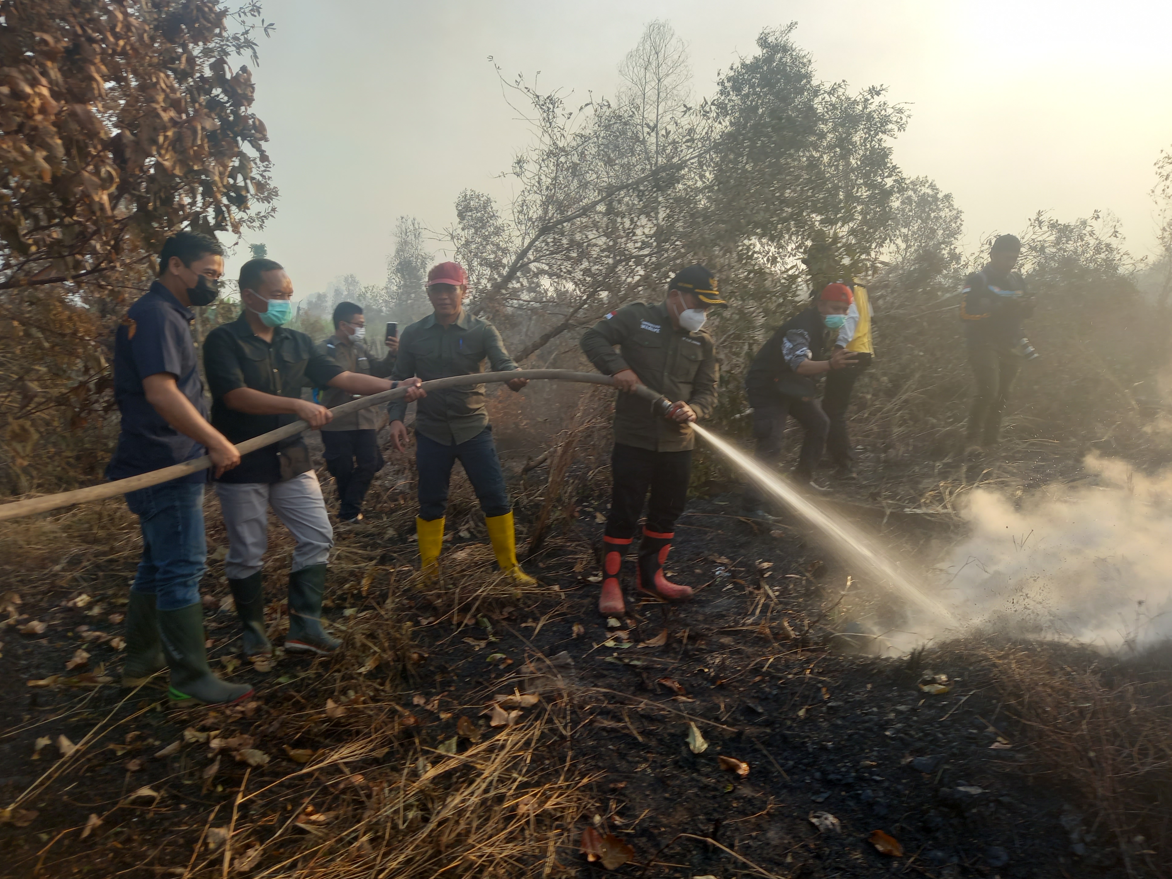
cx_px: 598
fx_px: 880
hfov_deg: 67.3
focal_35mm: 26
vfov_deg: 53.1
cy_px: 437
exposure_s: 1/116
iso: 25
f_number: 2
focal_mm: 4.6
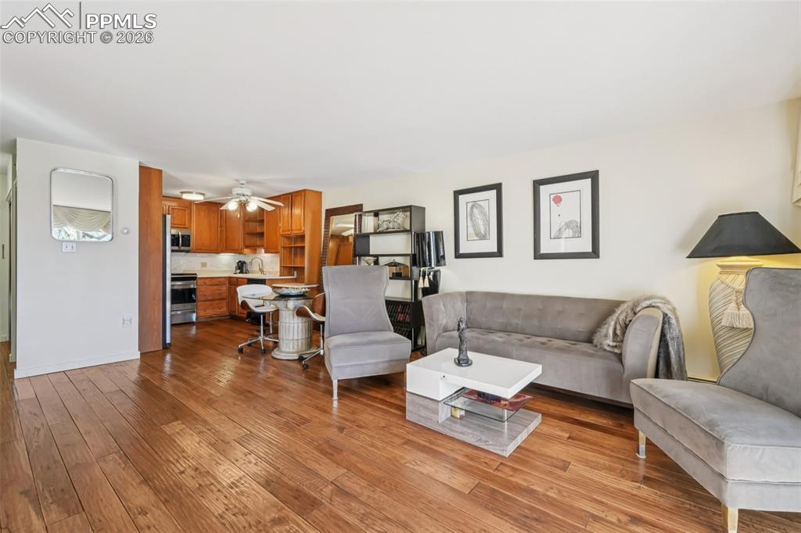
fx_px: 334
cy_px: 266
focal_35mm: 15
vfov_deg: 77.3
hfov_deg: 100.4
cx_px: 400
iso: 800
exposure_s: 1/13
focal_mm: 10
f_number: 8
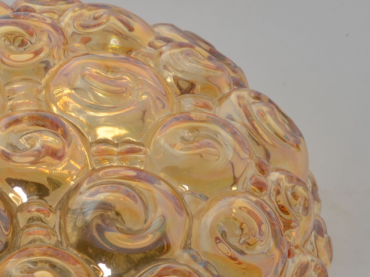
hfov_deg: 10.5
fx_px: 2009
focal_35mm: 188
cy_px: 233
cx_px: 31
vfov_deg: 7.9
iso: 100
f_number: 11
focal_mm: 50
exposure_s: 1/125
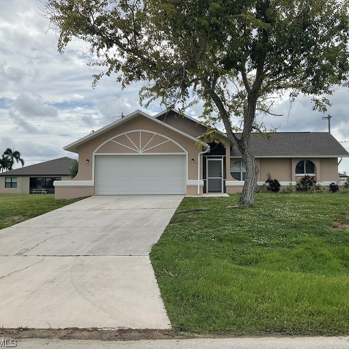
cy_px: 172
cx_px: 198
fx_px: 399
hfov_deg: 47.1
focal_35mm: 35
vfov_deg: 47.2
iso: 16
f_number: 1.8
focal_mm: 3
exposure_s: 1/2667
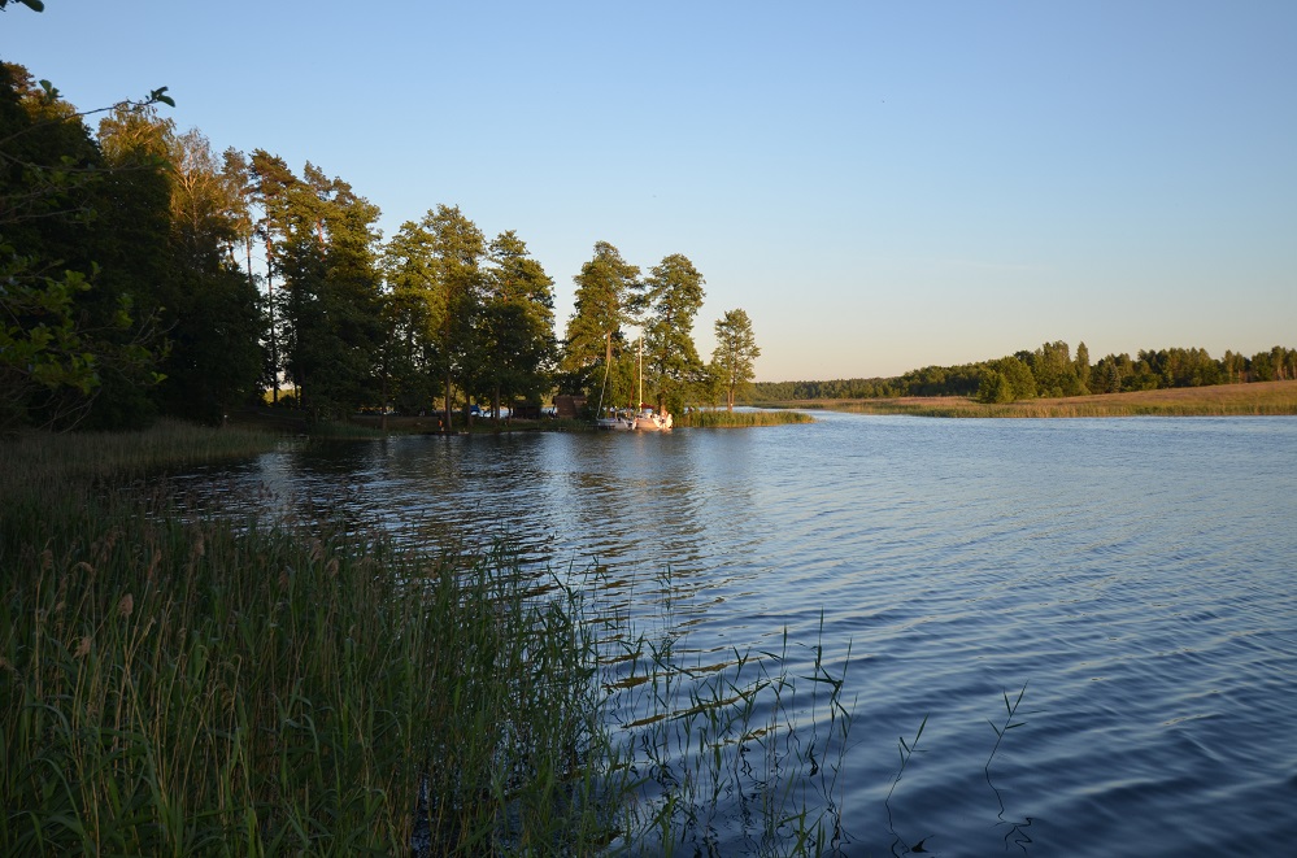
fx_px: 1294
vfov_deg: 36.7
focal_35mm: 36
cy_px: 429
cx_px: 648
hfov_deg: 53.2
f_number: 4
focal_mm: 24
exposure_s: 1/250
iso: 160
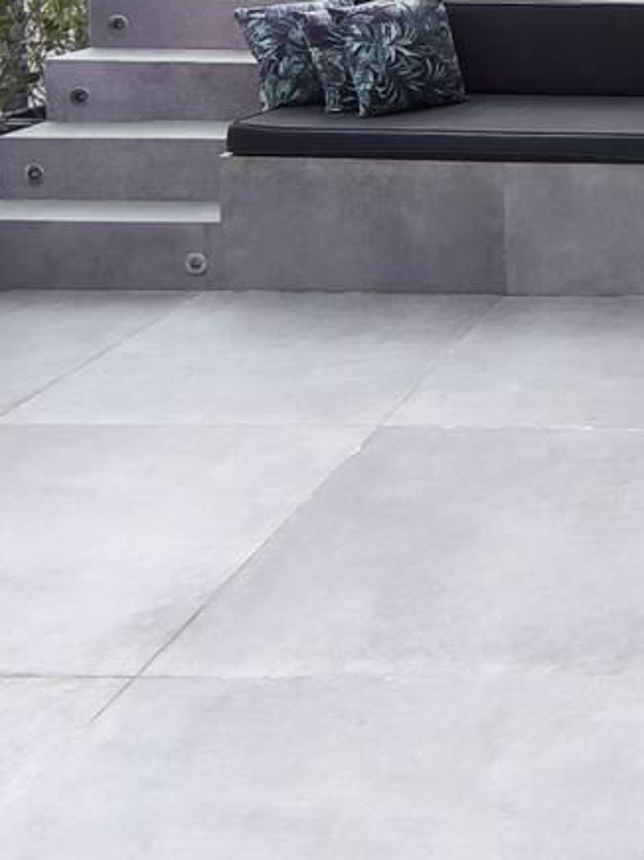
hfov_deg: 22.6
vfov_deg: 31.9
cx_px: 960
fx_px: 1315
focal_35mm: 53
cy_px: -91
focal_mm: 1.65
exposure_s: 1/1449
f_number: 2.2
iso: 50
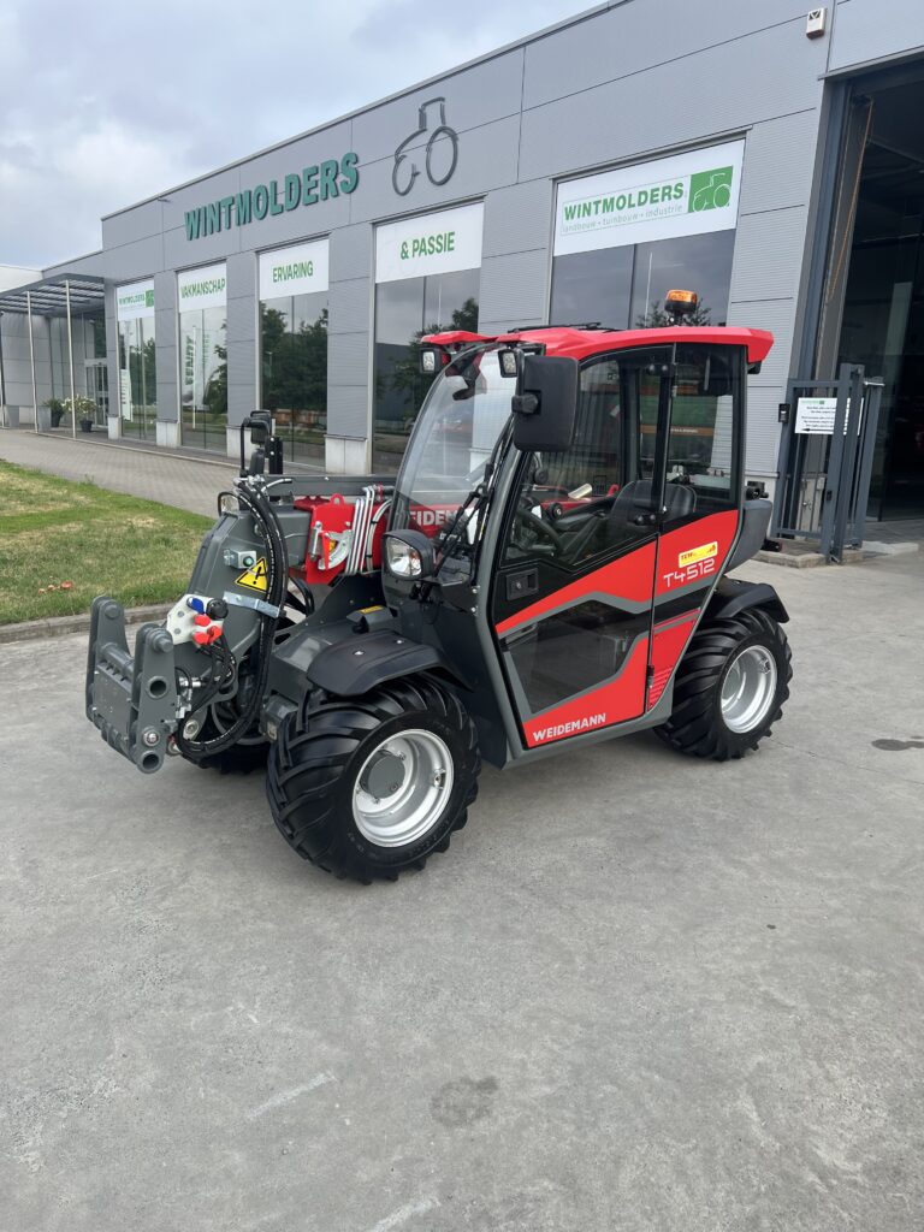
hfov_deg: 53.1
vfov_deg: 67.3
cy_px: 616
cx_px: 462
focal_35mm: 26
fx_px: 925
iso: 50
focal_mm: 5.7
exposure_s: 1/1377
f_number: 1.5
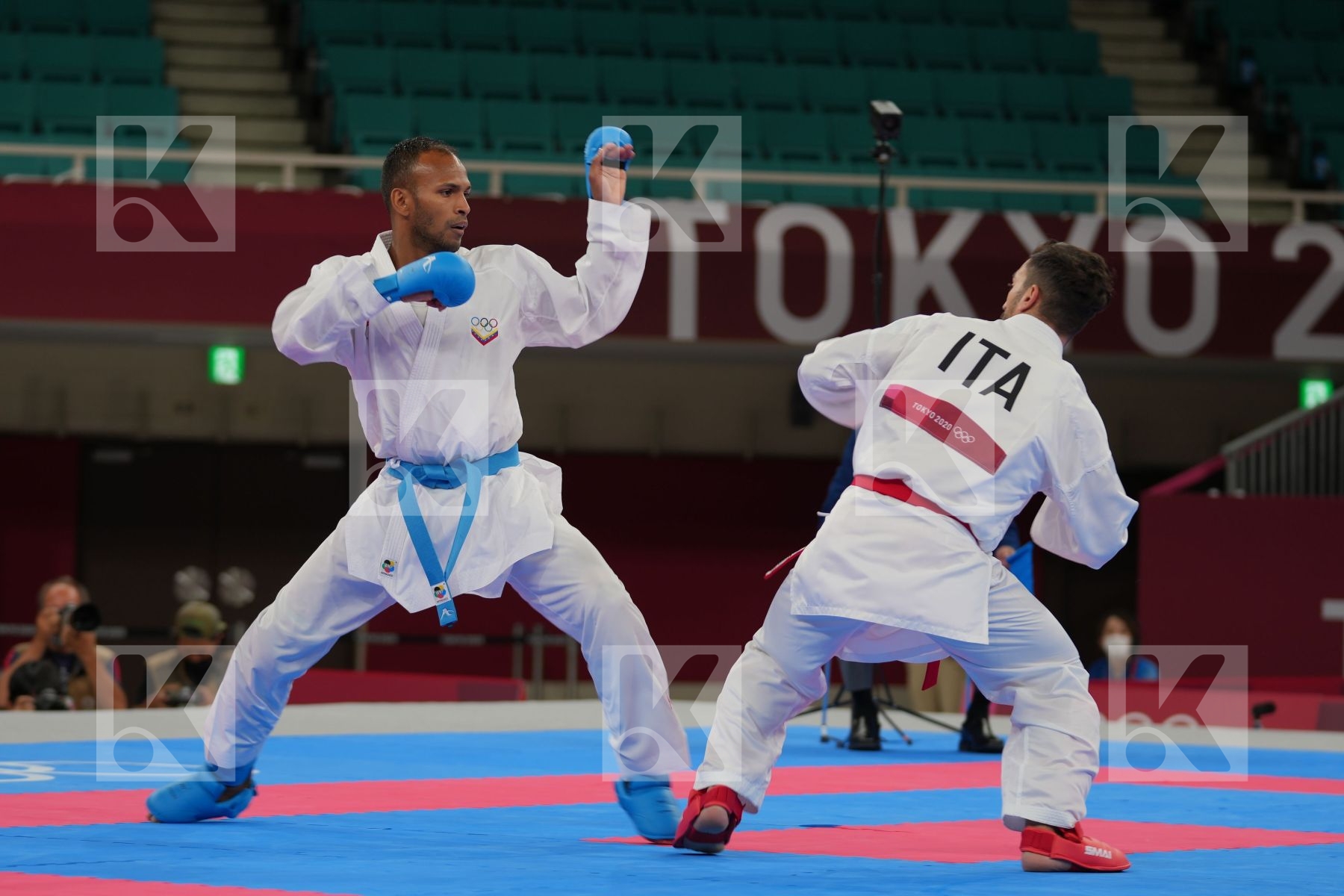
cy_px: 448
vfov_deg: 8.6
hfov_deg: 12.9
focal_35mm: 159
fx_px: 5936
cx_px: 672
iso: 125
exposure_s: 1/250
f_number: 2.8
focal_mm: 106
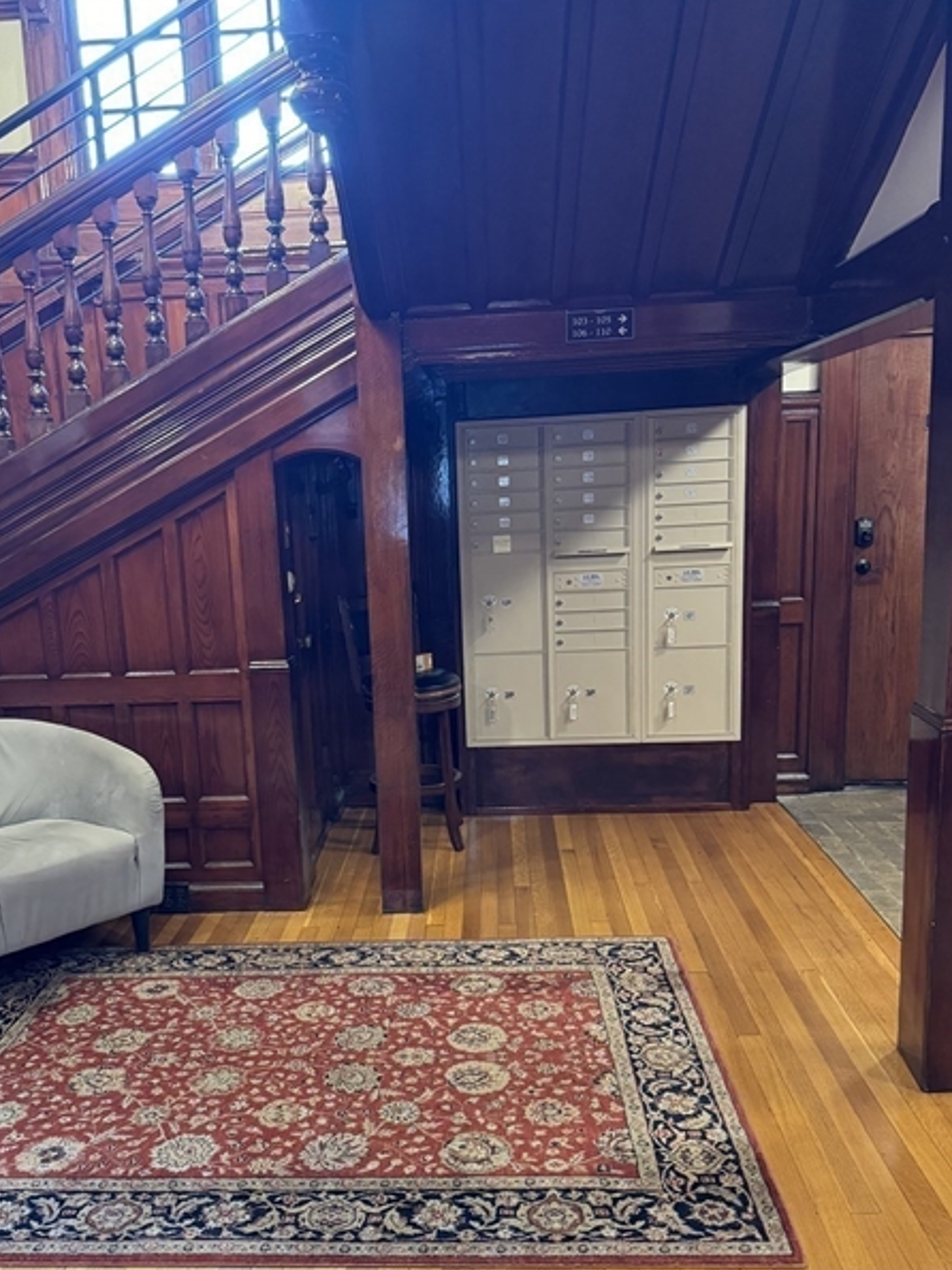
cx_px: 395
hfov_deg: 45.3
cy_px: 724
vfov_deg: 58.1
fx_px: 1137
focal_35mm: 31
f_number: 1.78
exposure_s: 1/60
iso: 640
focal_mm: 6.76
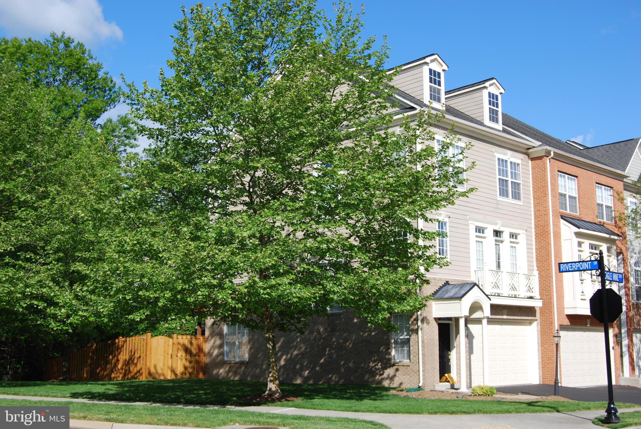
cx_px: 320
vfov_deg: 29.9
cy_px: 214
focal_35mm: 45
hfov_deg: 43.6
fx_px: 802
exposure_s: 1/250
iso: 100
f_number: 8
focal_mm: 30
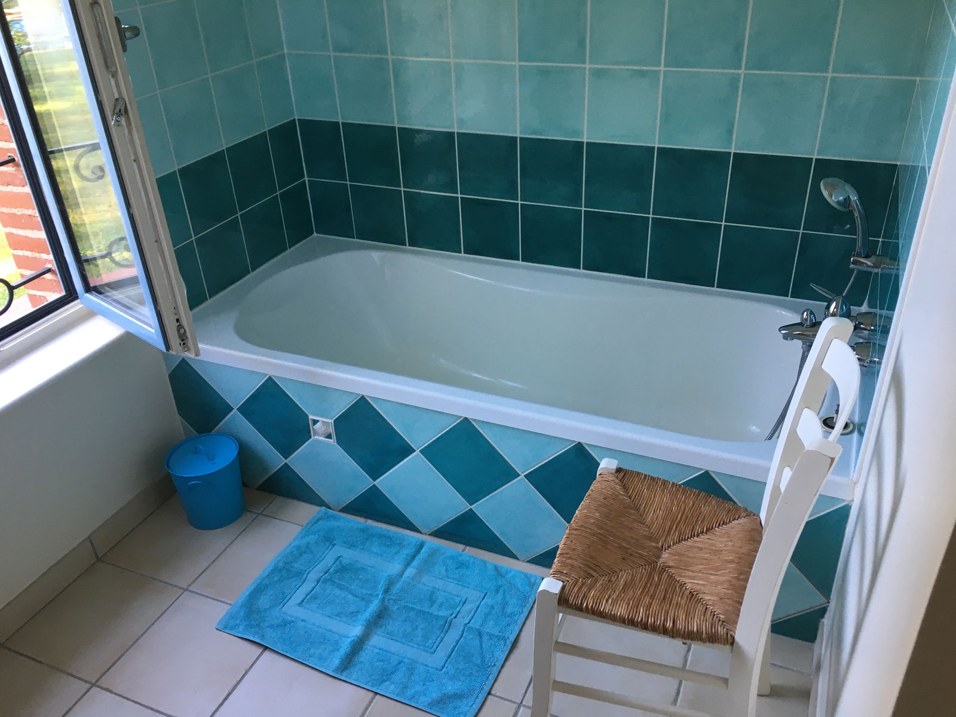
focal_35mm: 29
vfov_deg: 48.2
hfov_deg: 61.7
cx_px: 478
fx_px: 801
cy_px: 358
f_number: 2.2
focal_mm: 4.15
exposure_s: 1/33
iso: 64
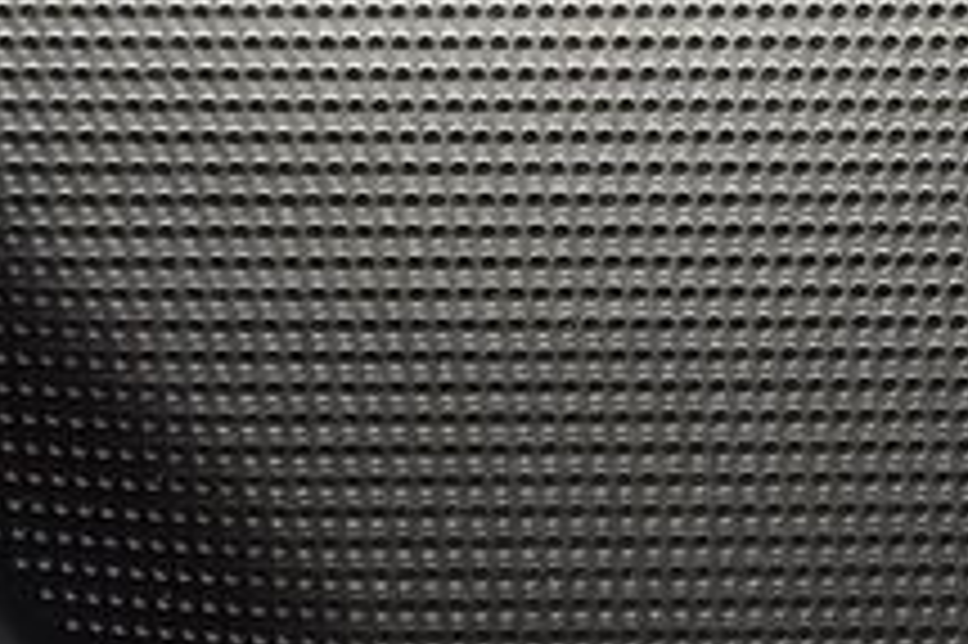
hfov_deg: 6.6
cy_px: -169
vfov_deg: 4.4
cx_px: 1063
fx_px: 8410
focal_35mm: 313
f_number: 8
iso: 100
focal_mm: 70
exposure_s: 1/125
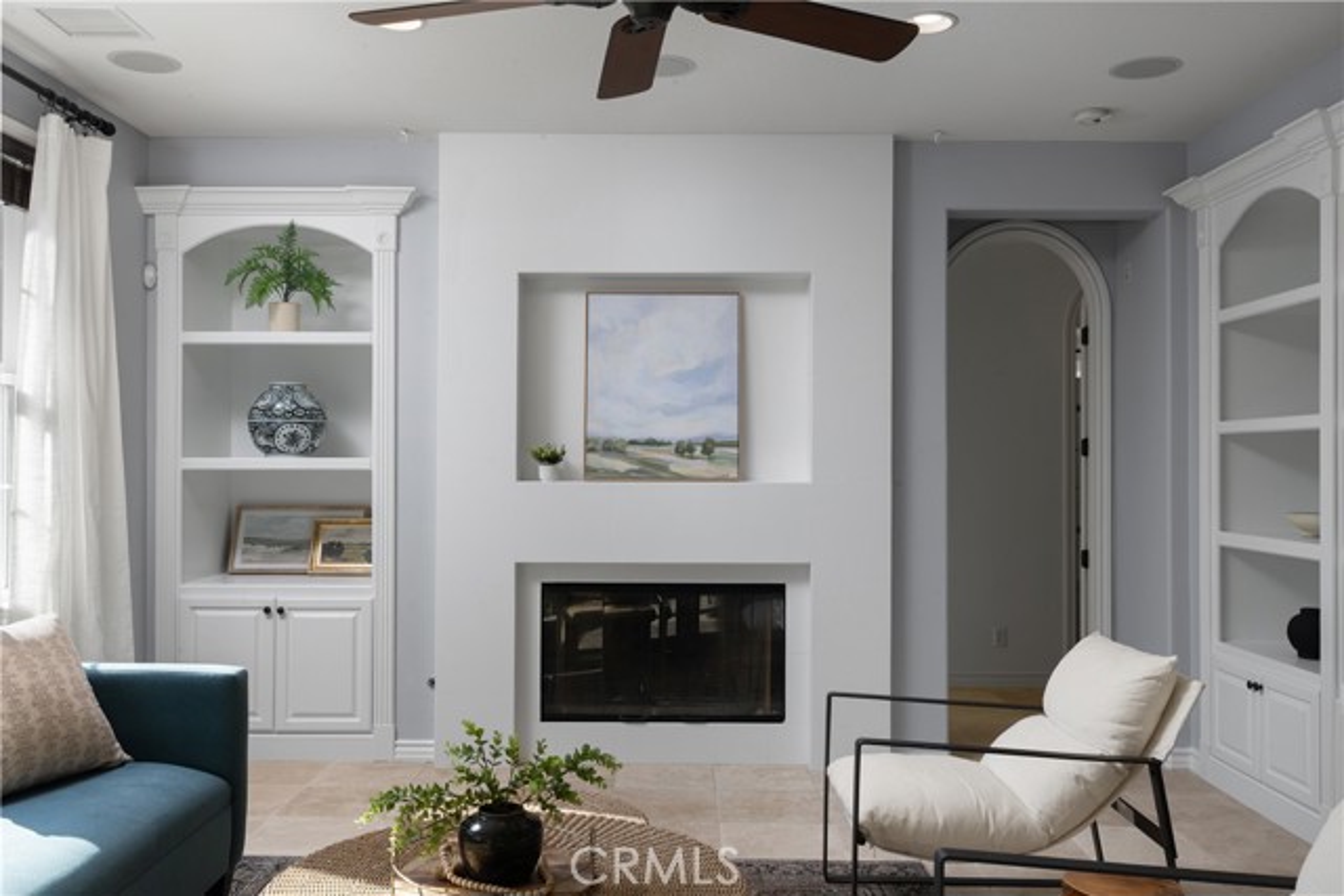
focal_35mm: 31
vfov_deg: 42.3
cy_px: 448
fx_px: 1158
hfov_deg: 60.3
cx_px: 672
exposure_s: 1/125
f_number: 14
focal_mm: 31
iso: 640
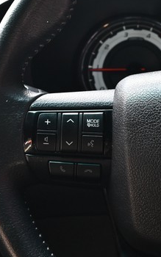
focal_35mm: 144
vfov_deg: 14.5
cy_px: 133
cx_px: 217
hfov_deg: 9.0
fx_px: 1010
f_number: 6.7
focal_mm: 45
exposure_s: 1/45
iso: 800
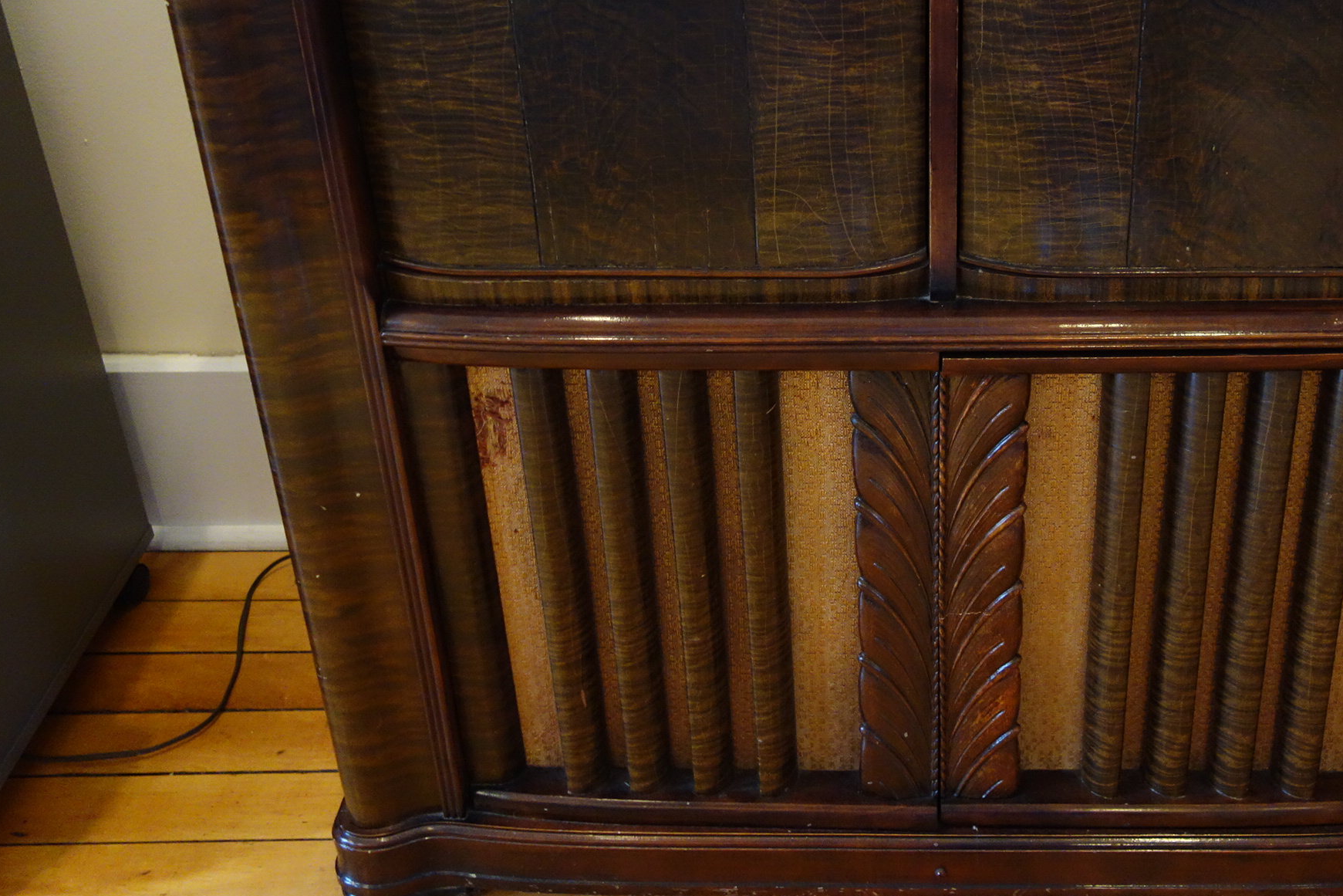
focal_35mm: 44
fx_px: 1641
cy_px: 290
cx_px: 865
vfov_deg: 30.3
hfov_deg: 44.0
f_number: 1.8
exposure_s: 1/40
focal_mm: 10.4
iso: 800
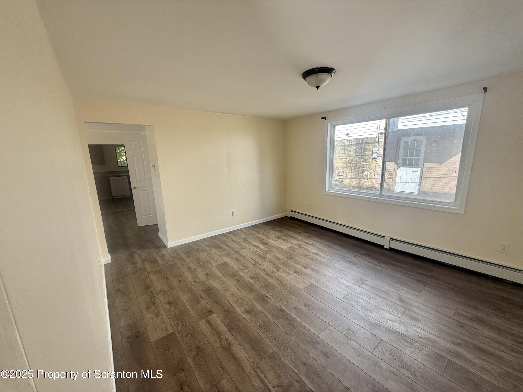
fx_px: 212
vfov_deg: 85.7
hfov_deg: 102.1
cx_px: 262
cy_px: 196
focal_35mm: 14
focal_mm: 2.22
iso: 50
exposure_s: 1/123
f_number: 2.2
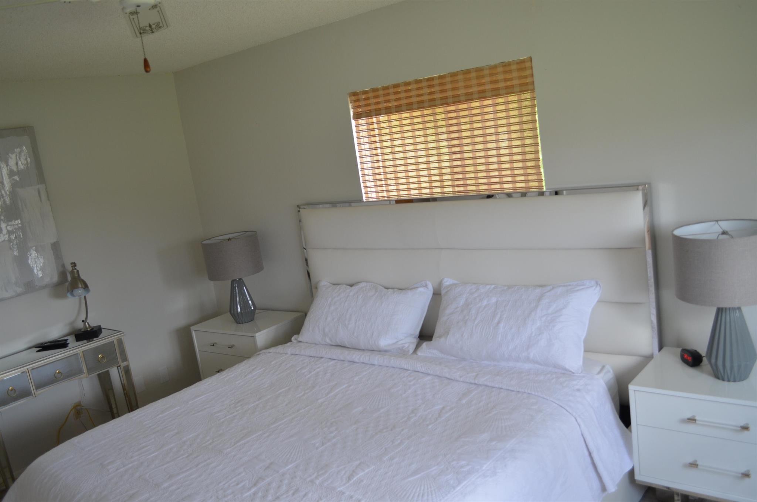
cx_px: 378
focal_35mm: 30
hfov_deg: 62.0
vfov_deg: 43.4
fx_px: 629
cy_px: 251
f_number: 4.5
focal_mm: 20
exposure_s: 1/80
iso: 400
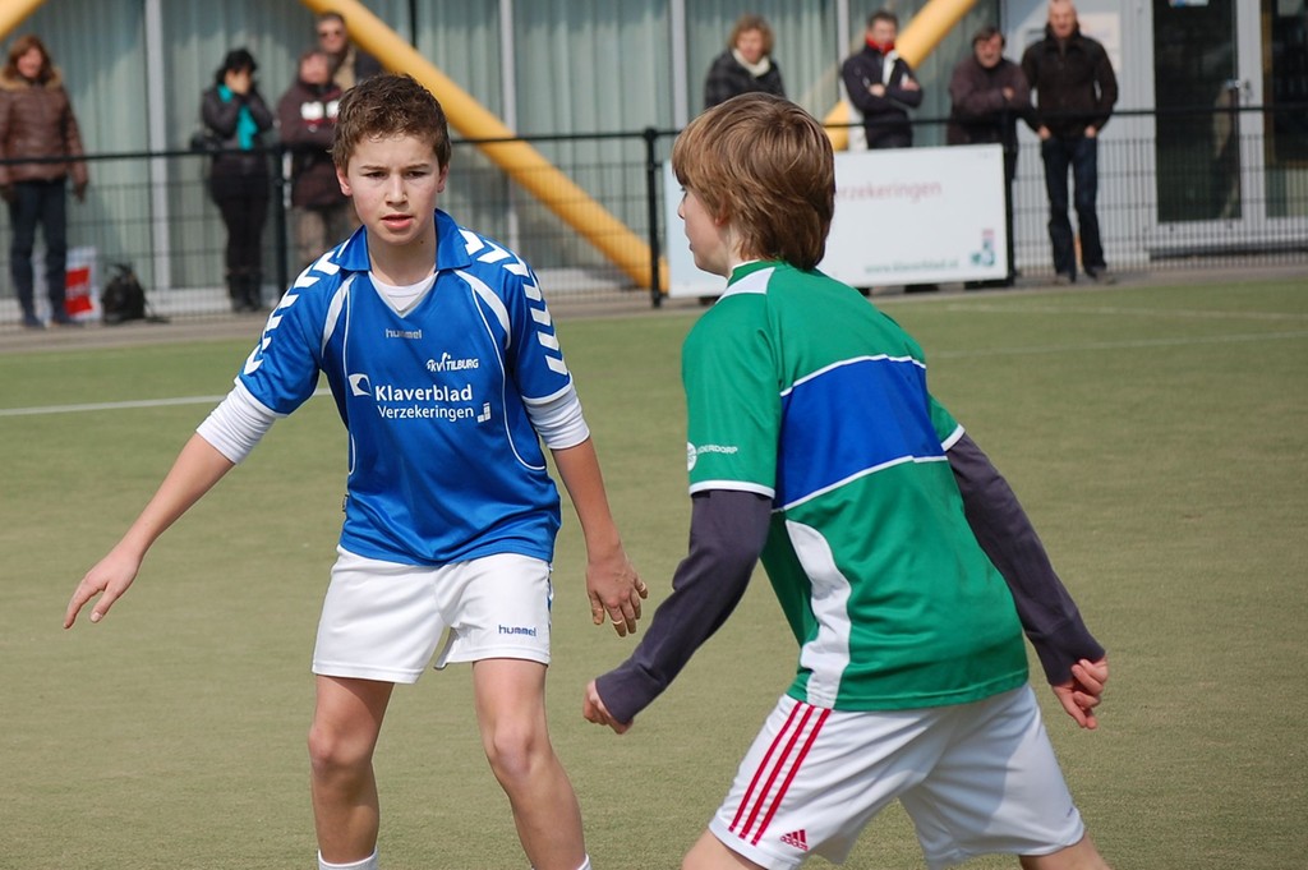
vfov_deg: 10.7
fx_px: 4629
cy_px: 435
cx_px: 654
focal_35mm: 128
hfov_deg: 16.1
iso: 200
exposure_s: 1/1250
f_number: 4.5
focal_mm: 85
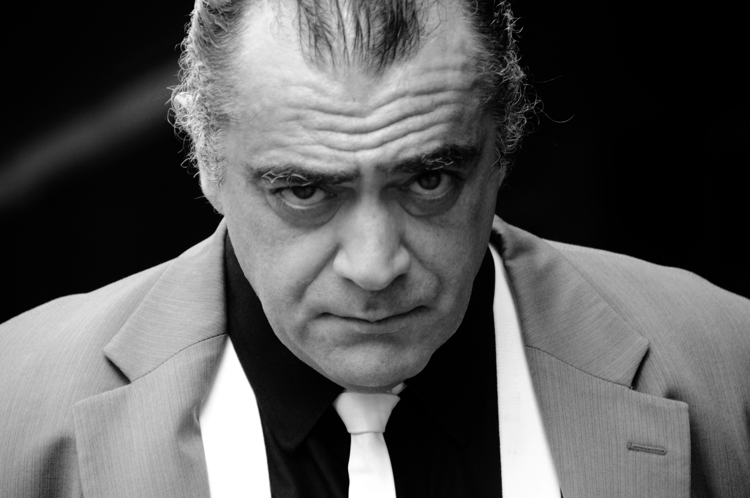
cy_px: 249
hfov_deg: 6.9
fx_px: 6242
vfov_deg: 4.6
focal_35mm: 300
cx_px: 375
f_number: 5.6
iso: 500
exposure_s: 1/125
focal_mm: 200
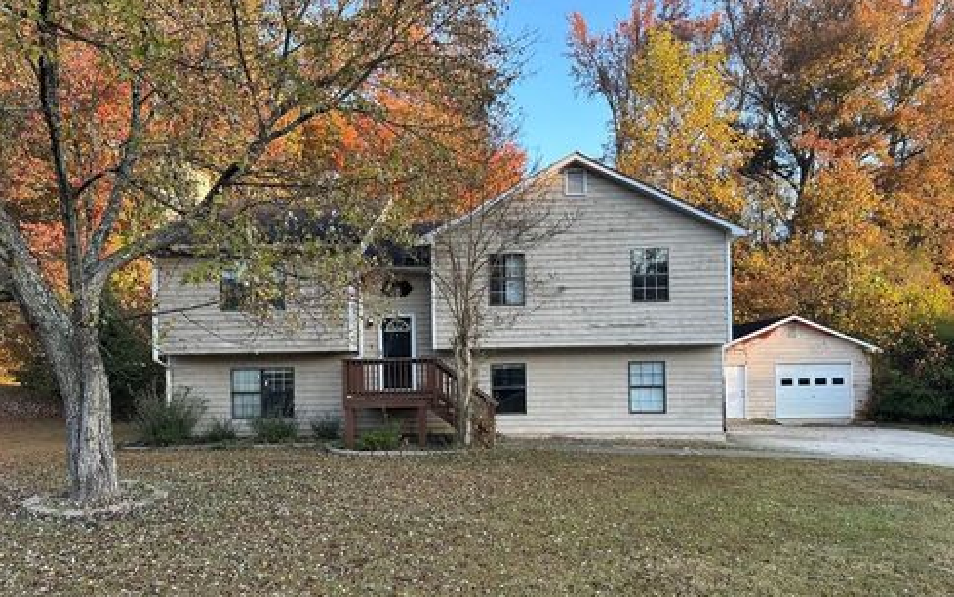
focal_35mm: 26
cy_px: 346
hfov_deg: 70.4
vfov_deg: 47.5
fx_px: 676
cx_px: 476
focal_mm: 6.86
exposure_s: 1/310
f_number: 1.78
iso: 80
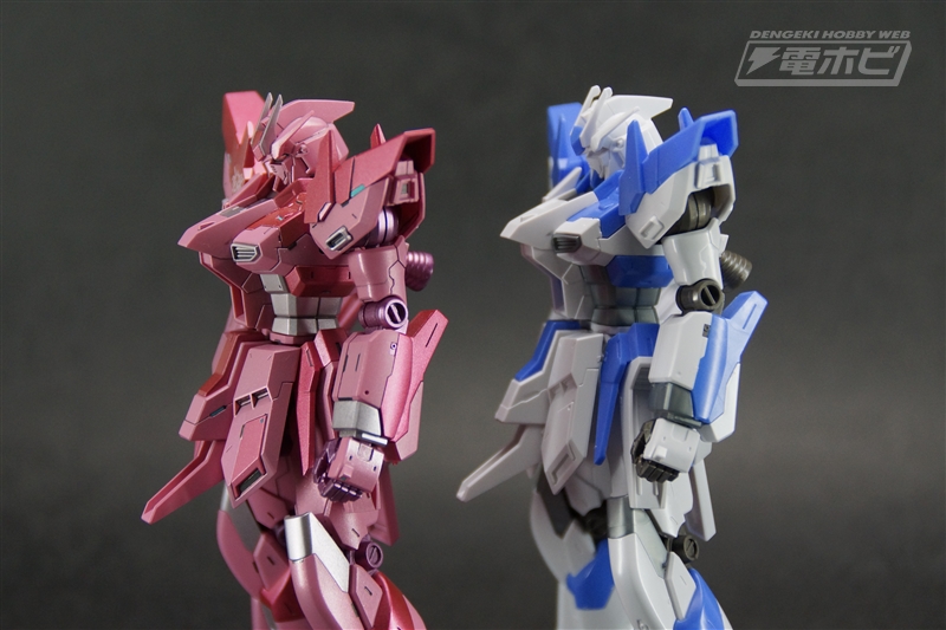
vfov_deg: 13.0
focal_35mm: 105
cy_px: 315
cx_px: 473
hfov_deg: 19.5
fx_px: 2758
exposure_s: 1/125
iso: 1000
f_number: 5
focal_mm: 70
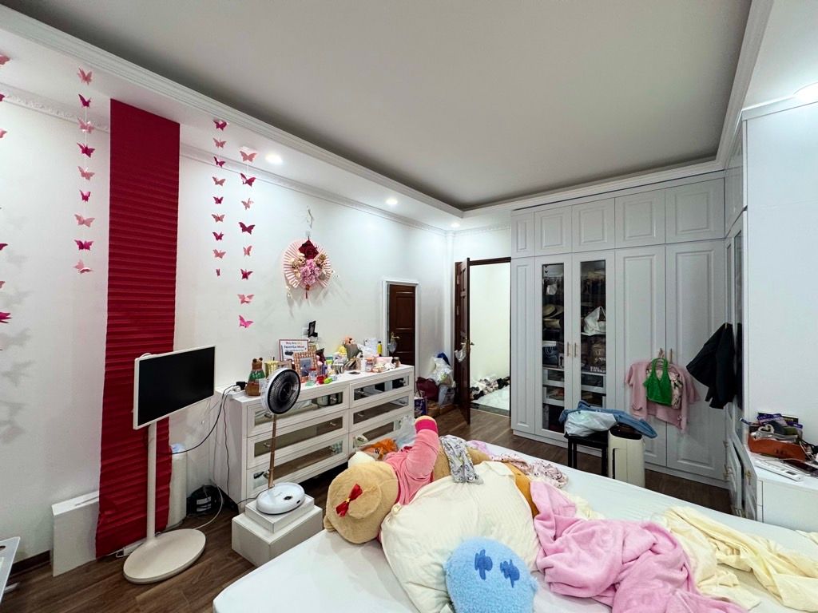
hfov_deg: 102.1
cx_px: 409
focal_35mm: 14
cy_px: 306
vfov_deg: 85.7
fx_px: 331
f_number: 2.2
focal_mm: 2.22
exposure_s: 1/100
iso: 160
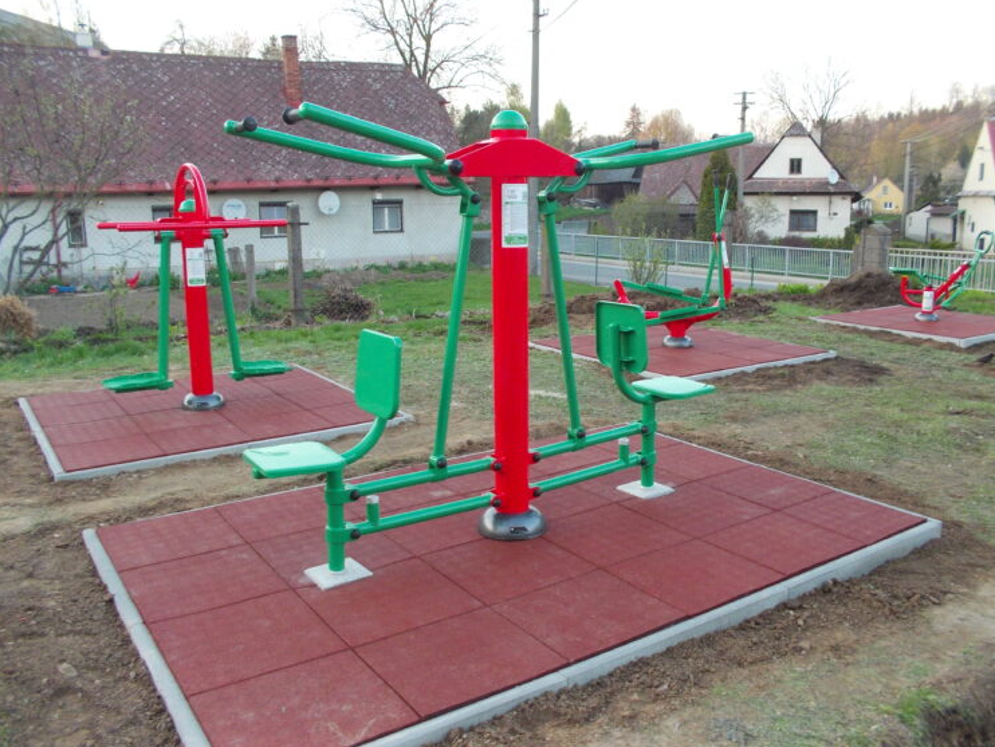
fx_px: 863
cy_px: 367
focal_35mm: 30
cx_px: 512
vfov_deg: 46.8
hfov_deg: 59.9
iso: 125
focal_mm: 4.1
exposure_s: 1/25
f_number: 3.3
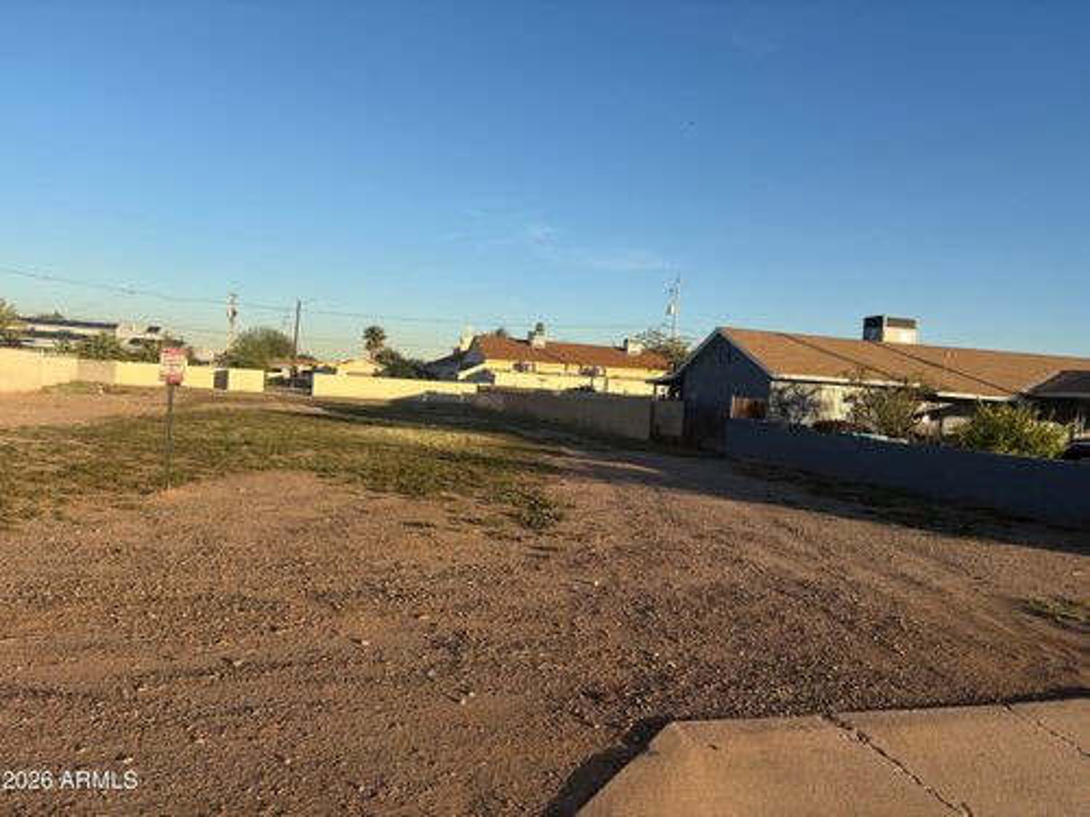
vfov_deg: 53.1
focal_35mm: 26
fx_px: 819
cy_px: 408
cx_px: 545
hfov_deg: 67.3
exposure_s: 1/2747
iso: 50
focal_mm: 5.96
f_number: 1.6
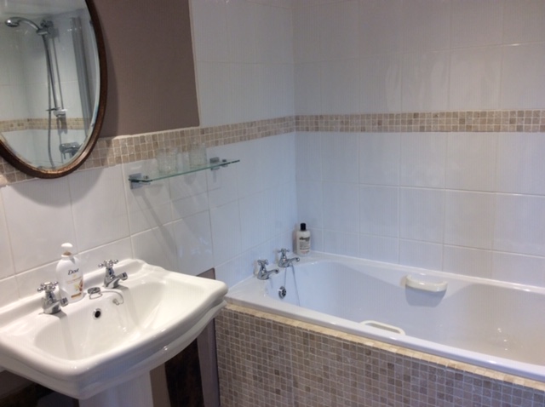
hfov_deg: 56.9
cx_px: 272
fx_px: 503
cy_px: 204
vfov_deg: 44.1
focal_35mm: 32
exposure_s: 1/33
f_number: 2.4
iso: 40
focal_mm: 3.3
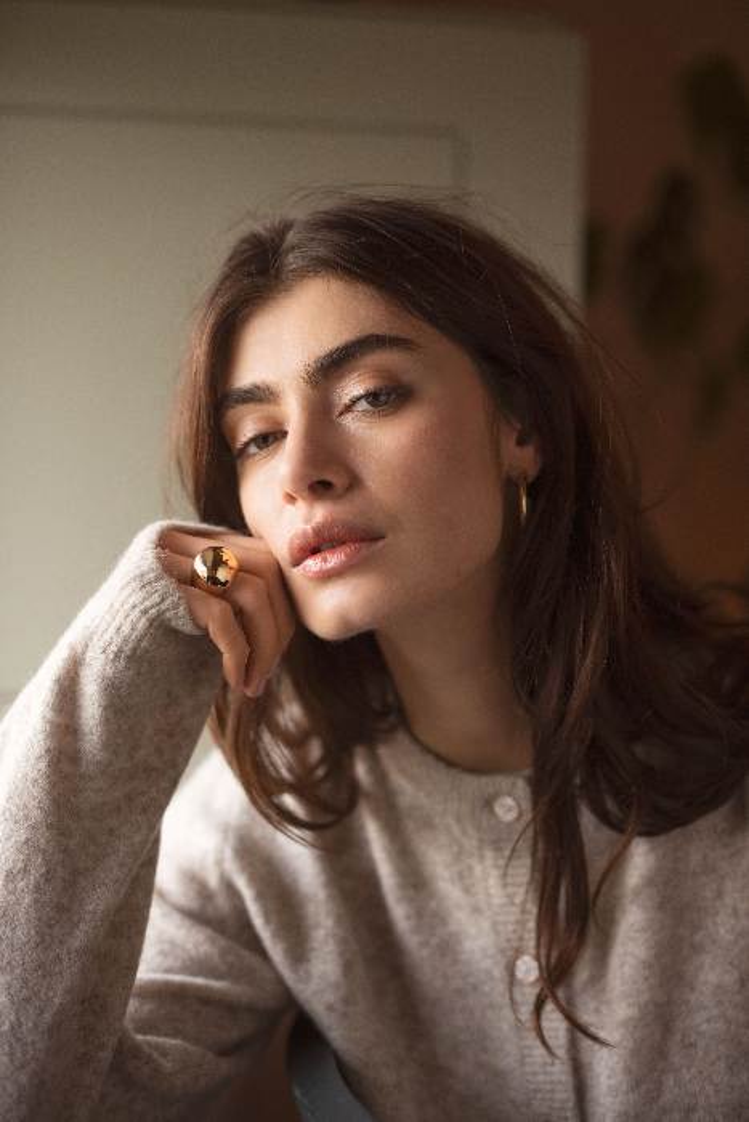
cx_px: 374
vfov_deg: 39.6
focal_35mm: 50
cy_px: 561
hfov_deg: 27.0
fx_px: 1560
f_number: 2.2
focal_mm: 50
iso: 800
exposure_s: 1/125
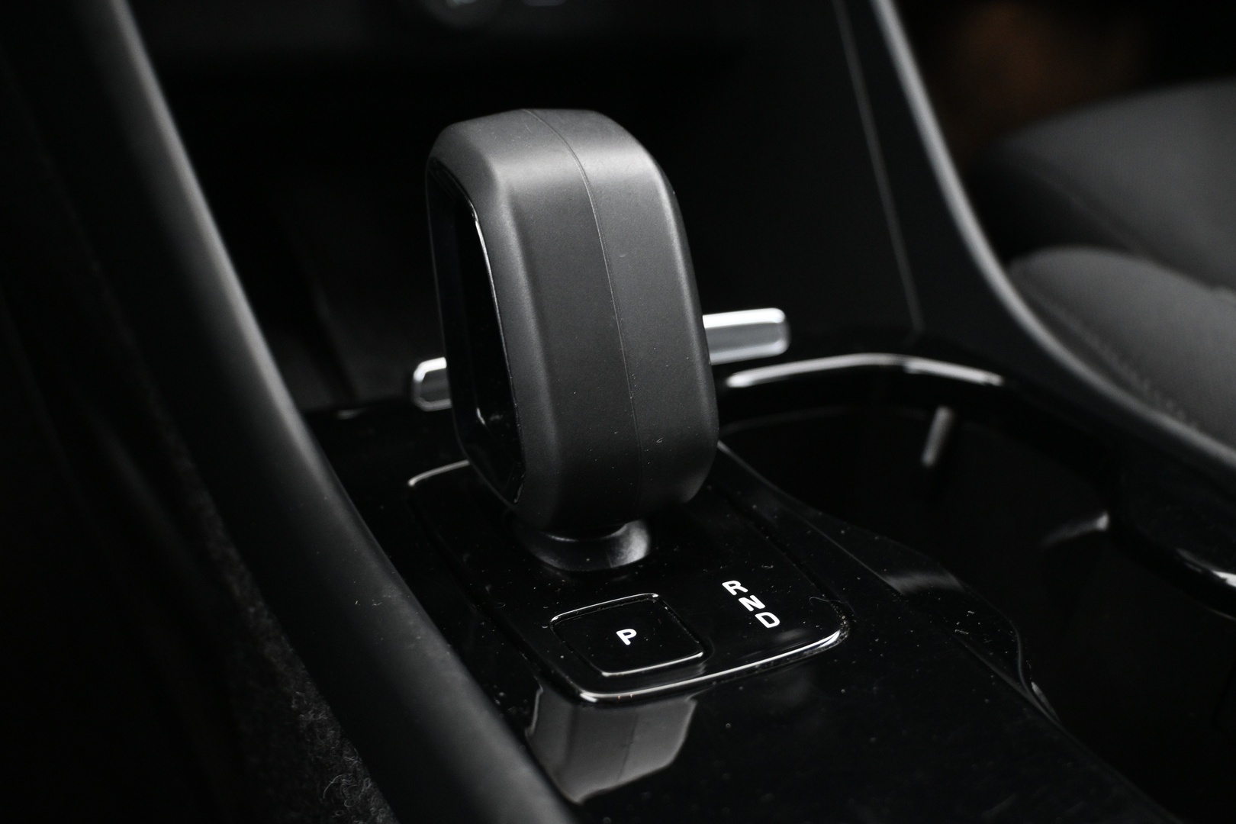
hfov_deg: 49.6
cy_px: 412
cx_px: 618
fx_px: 1339
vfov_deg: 34.2
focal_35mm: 39
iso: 1600
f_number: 4.5
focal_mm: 26
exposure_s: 1/5
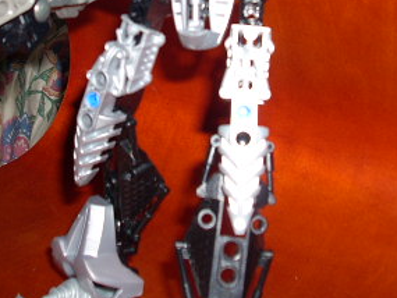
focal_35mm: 83
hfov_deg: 23.5
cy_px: -31
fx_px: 952
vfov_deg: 17.2
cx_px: 169
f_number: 2.8
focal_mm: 6.2
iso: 64
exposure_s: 1/60
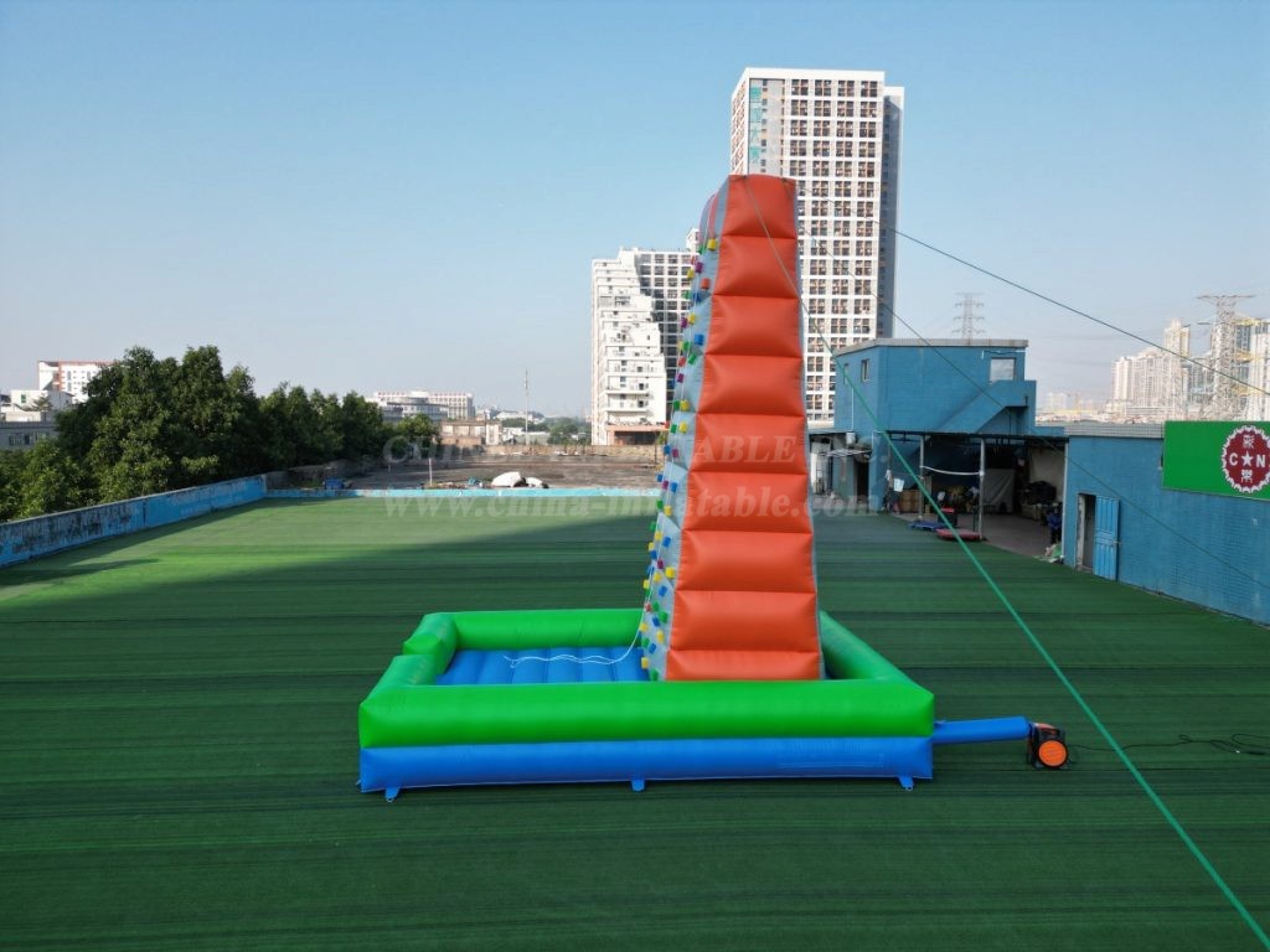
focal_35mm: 24
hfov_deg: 71.6
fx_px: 881
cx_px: 635
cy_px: 476
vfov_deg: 56.8
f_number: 1.7
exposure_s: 1/2000
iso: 120
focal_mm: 6.72
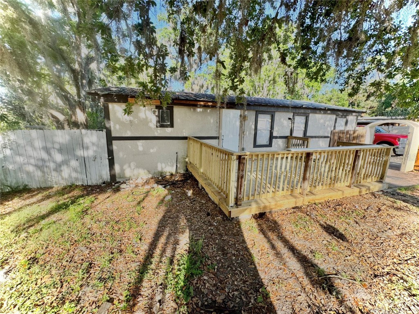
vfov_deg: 85.7
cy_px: 157
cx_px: 210
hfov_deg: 102.1
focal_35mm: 14
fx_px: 169
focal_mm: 2.22
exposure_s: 1/359
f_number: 2.2
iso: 40
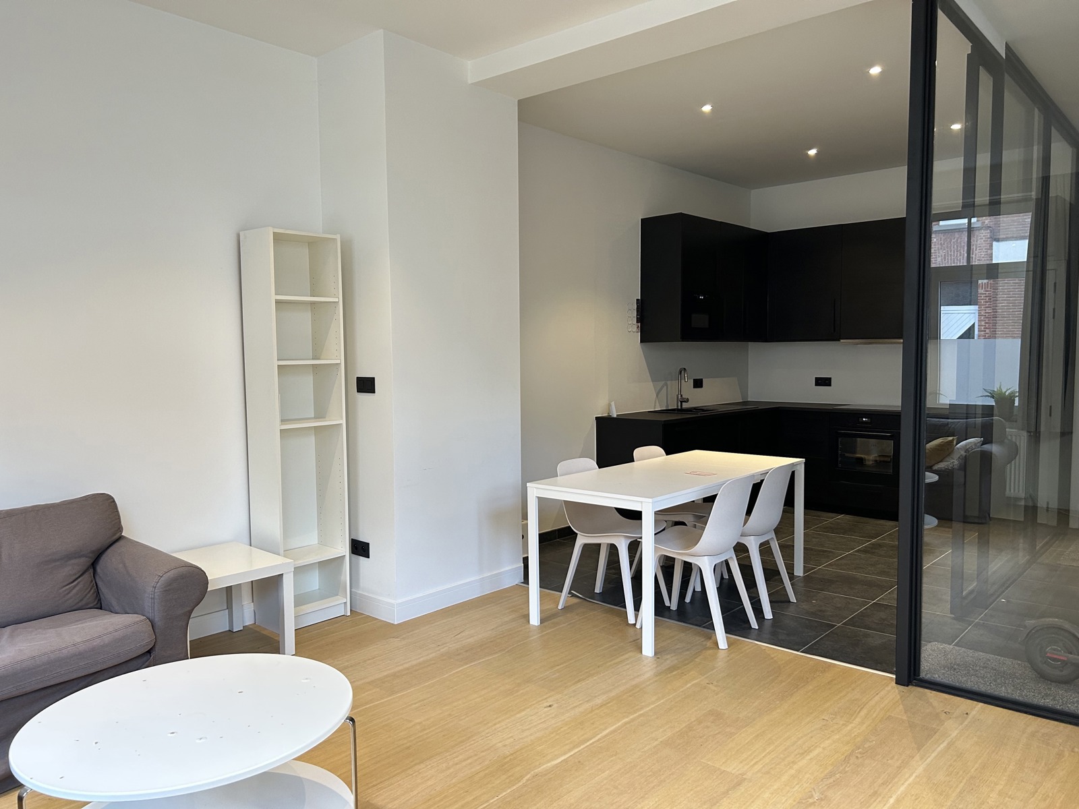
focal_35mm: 26
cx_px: 540
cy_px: 404
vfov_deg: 53.1
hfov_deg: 67.3
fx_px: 810
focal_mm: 5.7
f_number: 1.5
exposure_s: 1/109
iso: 125
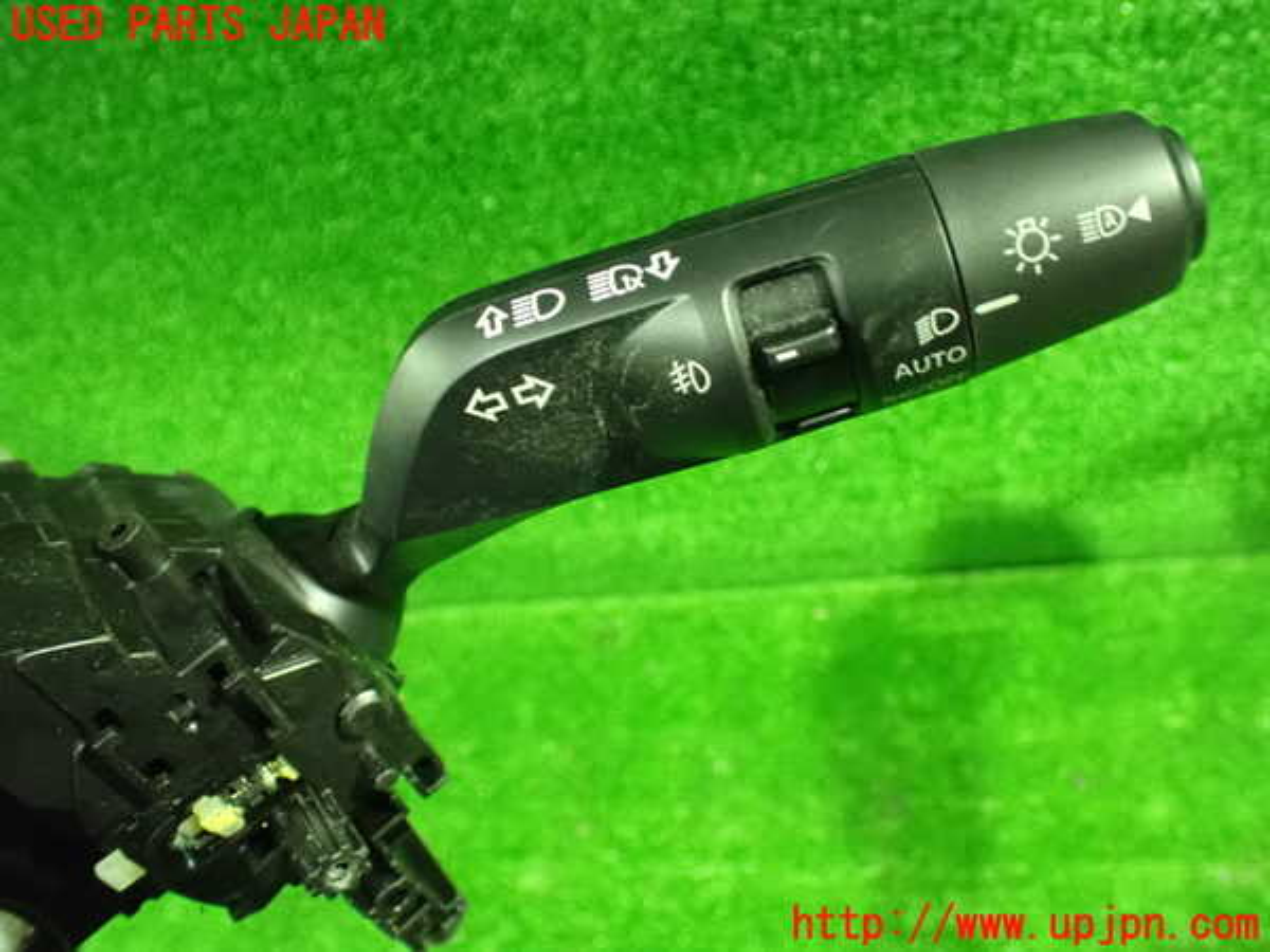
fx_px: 1101
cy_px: 476
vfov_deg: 46.8
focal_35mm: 30
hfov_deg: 60.0
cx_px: 635
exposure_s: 1/25
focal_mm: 5.4
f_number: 2.3
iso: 1600
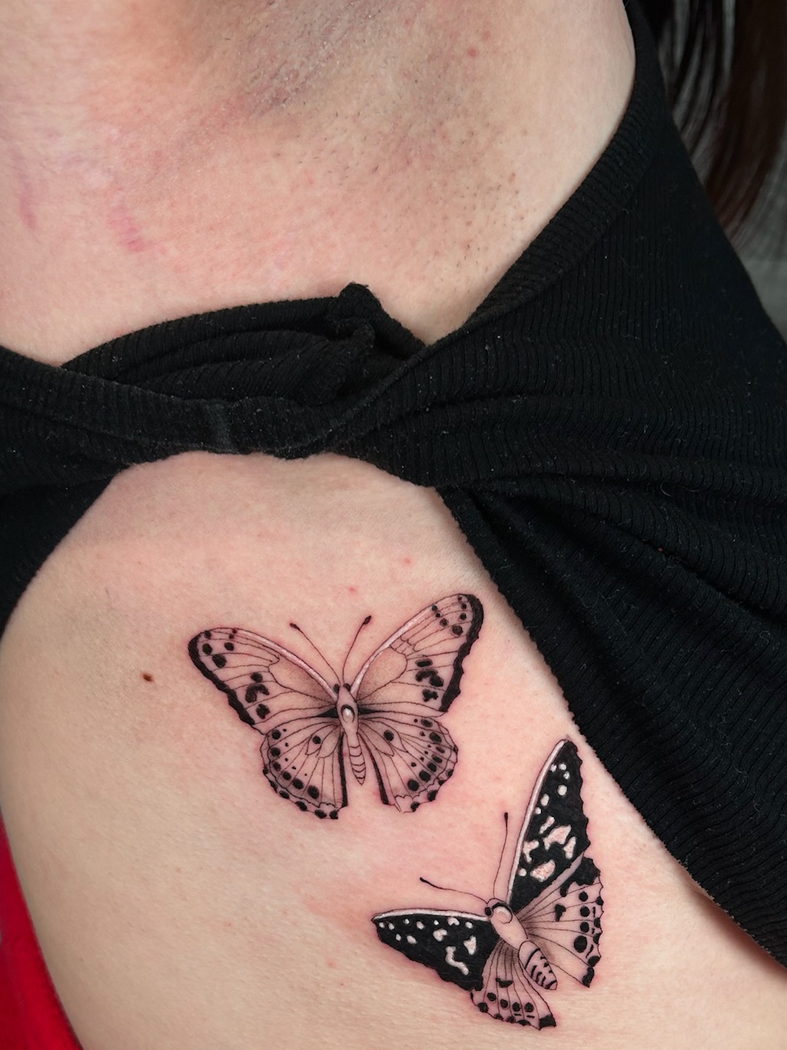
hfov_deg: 36.8
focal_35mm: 39
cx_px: 420
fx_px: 1182
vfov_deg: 46.8
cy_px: 735
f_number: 1.5
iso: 50
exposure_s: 1/120
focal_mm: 5.7
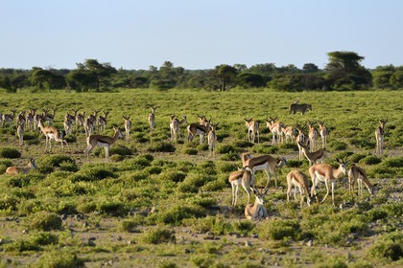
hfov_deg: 7.6
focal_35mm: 270
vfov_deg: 5.1
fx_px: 3022
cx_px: 202
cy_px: 134
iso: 400
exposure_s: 1/1000
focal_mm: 270
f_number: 7.1
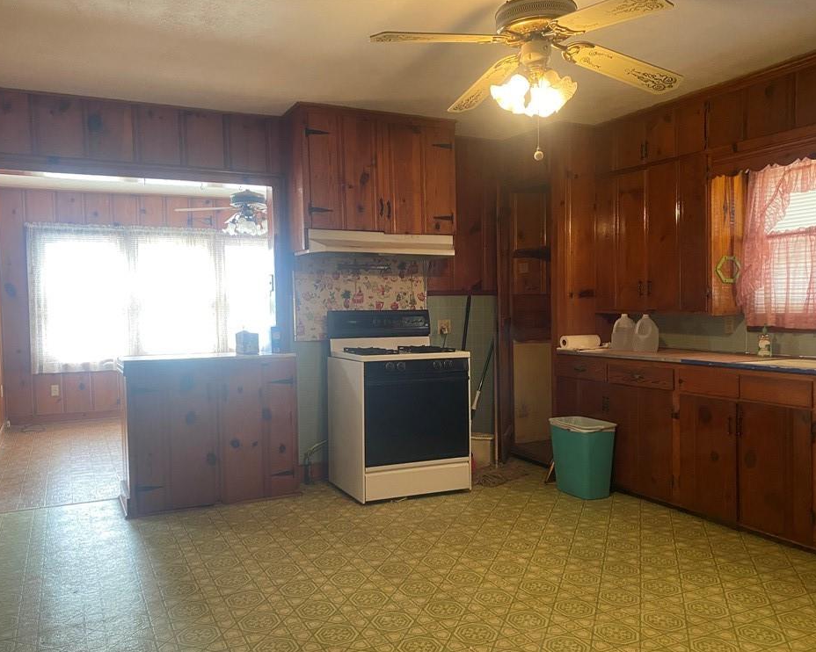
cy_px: 334
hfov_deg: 62.2
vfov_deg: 51.5
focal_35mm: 28
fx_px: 676
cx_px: 384
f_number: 1.8
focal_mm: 4.25
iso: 250
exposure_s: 1/60
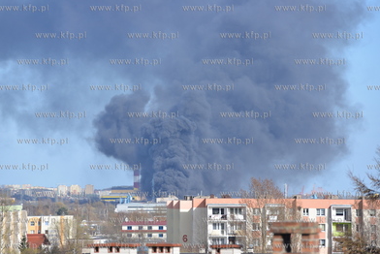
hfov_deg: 10.1
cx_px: 187
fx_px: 2155
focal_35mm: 204
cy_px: 127
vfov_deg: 6.7
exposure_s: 1/1600
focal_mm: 200
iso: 400
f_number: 5.6
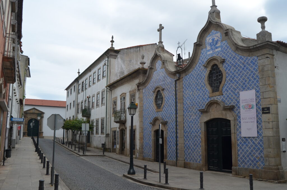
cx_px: 144
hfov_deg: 57.3
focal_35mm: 33
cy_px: 95
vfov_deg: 39.8
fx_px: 263
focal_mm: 22
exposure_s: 1/250
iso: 125
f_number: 8
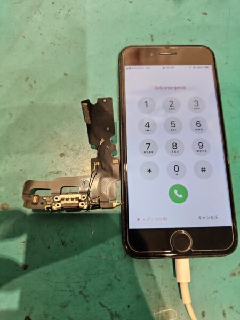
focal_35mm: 23
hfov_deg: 58.9
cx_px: 120
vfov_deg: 73.9
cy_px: 160
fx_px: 213
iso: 100
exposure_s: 1/100
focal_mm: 6.3
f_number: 1.7
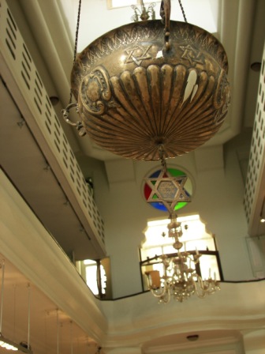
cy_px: 177
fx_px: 480
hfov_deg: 30.9
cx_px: 132
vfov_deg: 40.4
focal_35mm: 47
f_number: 2.8
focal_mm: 7.8
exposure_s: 1/30
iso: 64
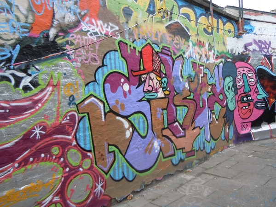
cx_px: 138
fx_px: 239
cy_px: 104
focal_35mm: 30
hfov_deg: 60.0
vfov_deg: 46.8
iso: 100
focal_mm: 5.4
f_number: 3.5
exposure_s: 1/125
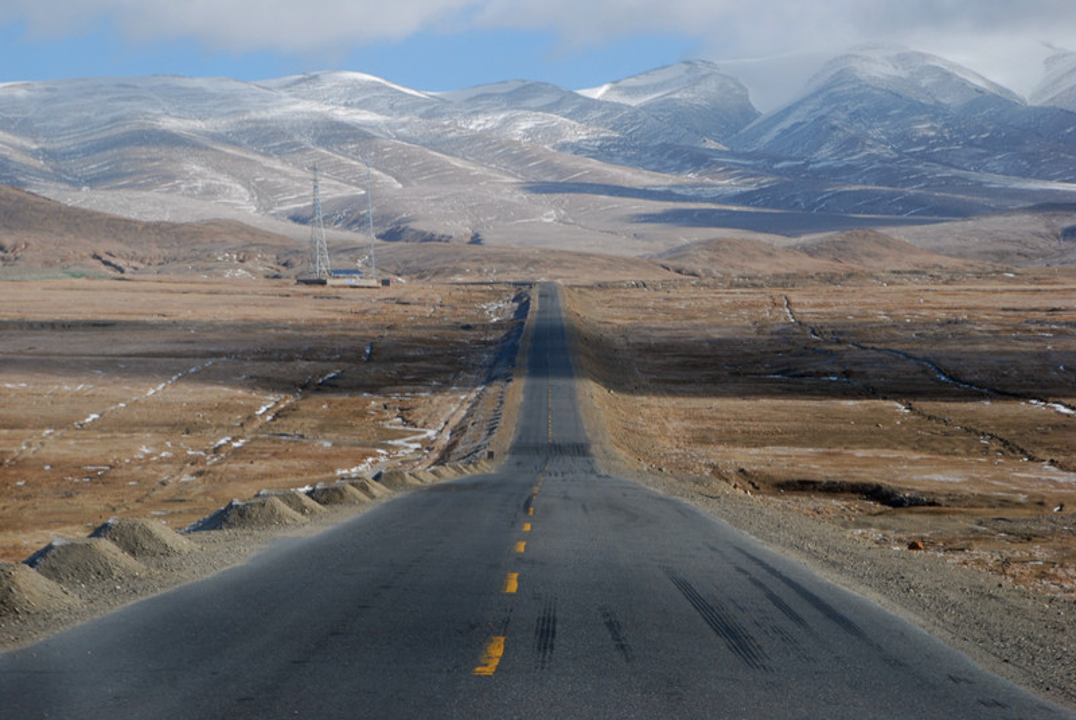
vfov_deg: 13.1
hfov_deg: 19.4
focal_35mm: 105
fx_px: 3141
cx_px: 538
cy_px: 360
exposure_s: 1/125
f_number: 8
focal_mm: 70
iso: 100
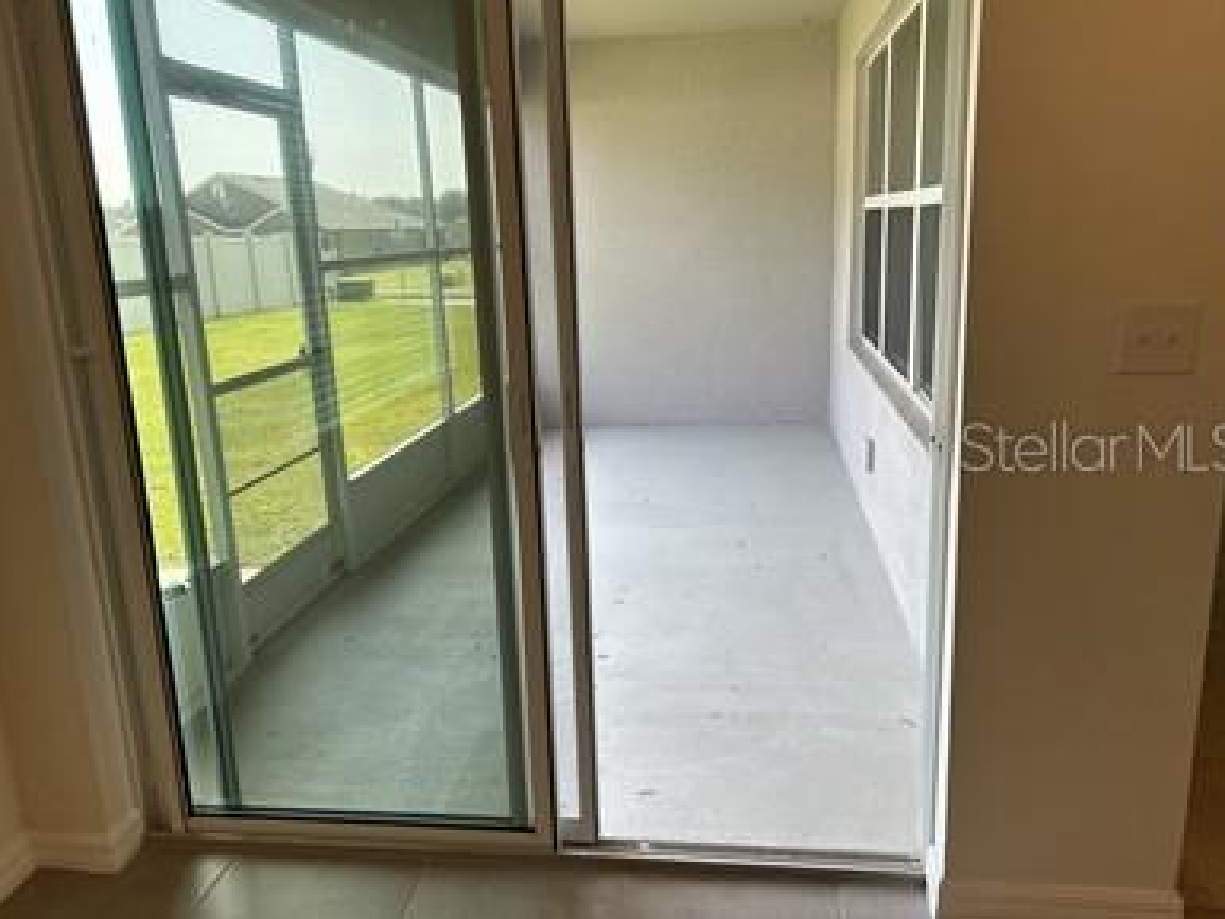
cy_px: 445
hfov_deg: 65.3
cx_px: 624
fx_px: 956
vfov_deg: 51.4
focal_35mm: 27
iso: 50
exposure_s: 1/210
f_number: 1.5
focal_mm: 5.7
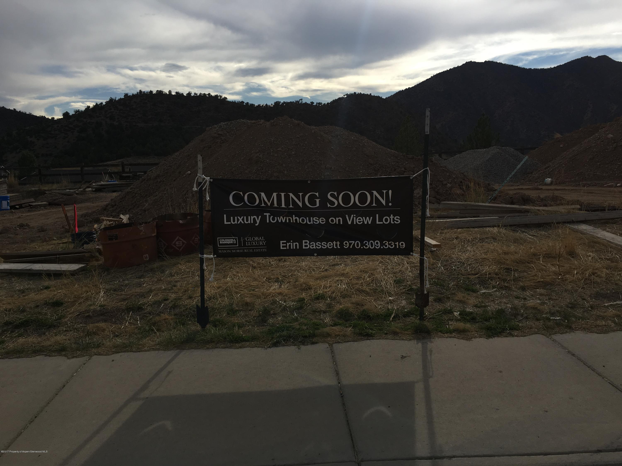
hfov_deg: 61.7
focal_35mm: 29
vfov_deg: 48.2
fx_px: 521
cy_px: 233
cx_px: 311
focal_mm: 4.15
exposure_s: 1/1748
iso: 25
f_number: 2.2
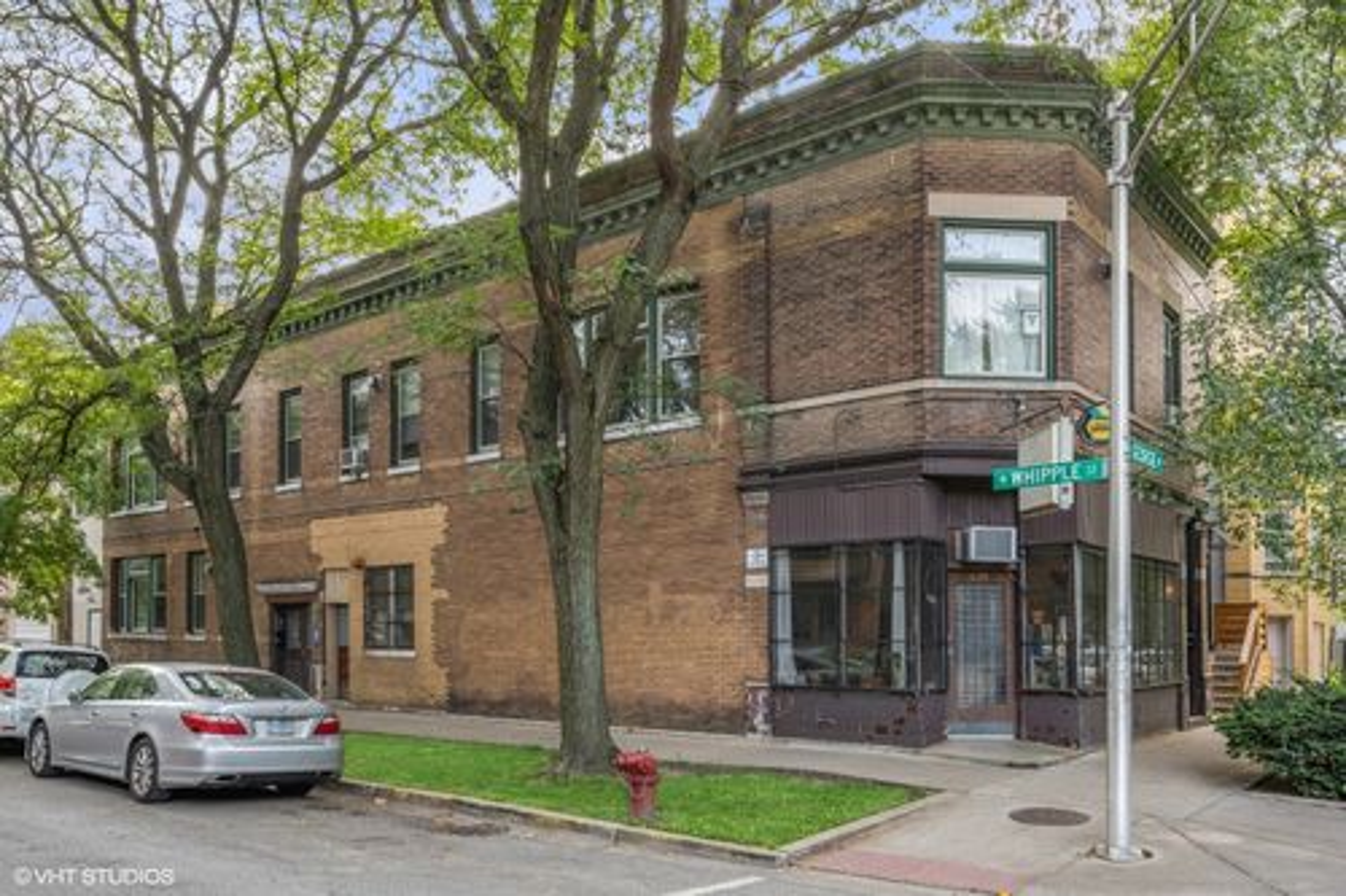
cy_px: 448
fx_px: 916
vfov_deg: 52.2
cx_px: 673
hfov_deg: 72.6
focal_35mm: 24
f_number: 9.5
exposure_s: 1/15
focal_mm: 24.5
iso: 200
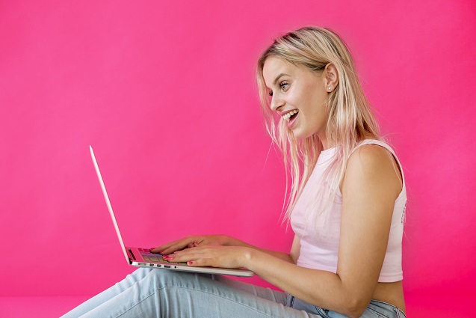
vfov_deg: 21.9
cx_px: 238
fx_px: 820
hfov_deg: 32.4
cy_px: 159
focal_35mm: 62
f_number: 4
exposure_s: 1/125
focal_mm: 62
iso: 160
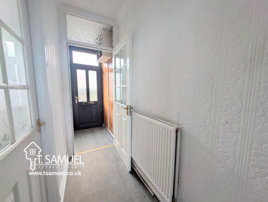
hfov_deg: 110.4
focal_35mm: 12
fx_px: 93
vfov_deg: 94.7
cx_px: 134
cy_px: 101
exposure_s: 1/15
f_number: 1.95
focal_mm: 2.23
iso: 54
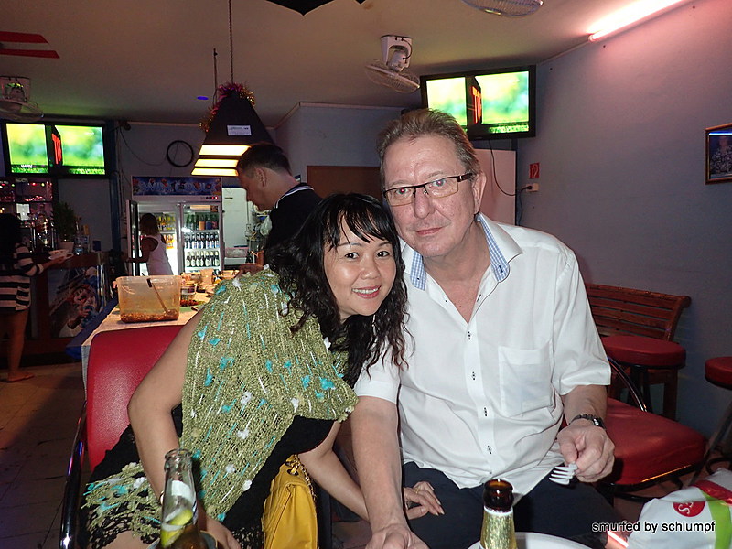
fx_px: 529
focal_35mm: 25
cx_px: 366
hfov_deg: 69.4
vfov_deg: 54.9
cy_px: 274
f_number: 2
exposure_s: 1/30
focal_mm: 4.5
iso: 250
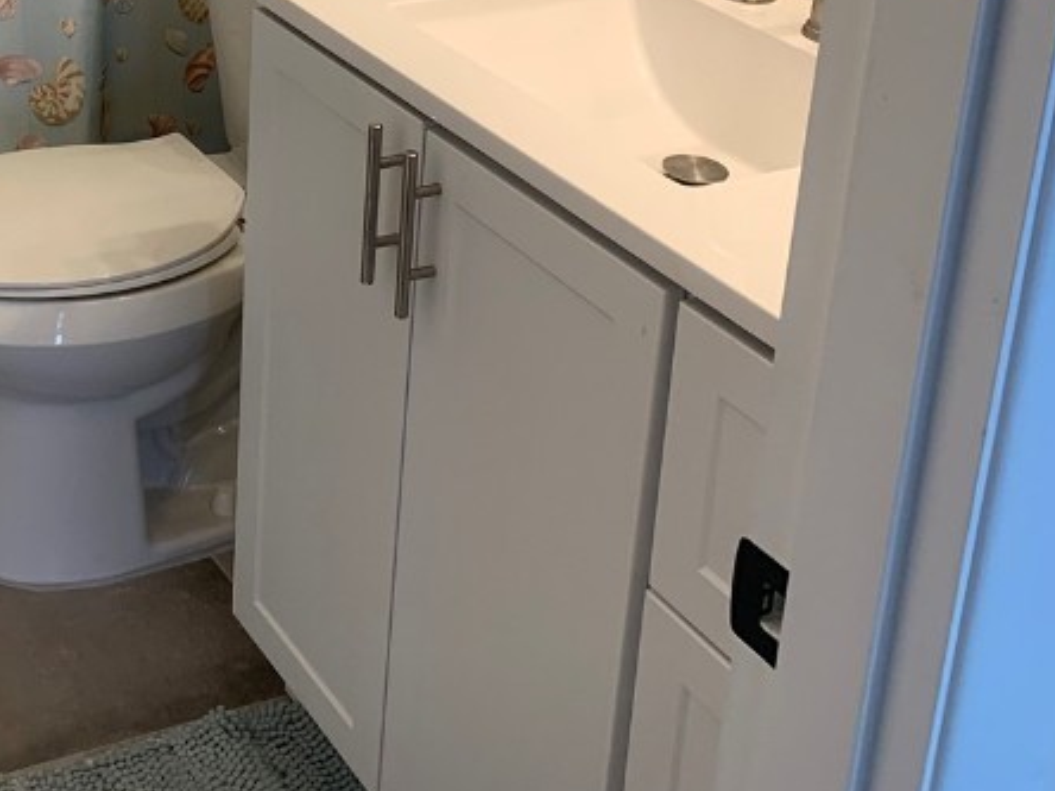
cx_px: -2
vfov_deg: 23.0
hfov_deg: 30.0
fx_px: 1829
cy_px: -74
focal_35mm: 60
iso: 64
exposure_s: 1/60
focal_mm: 4.25
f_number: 1.8
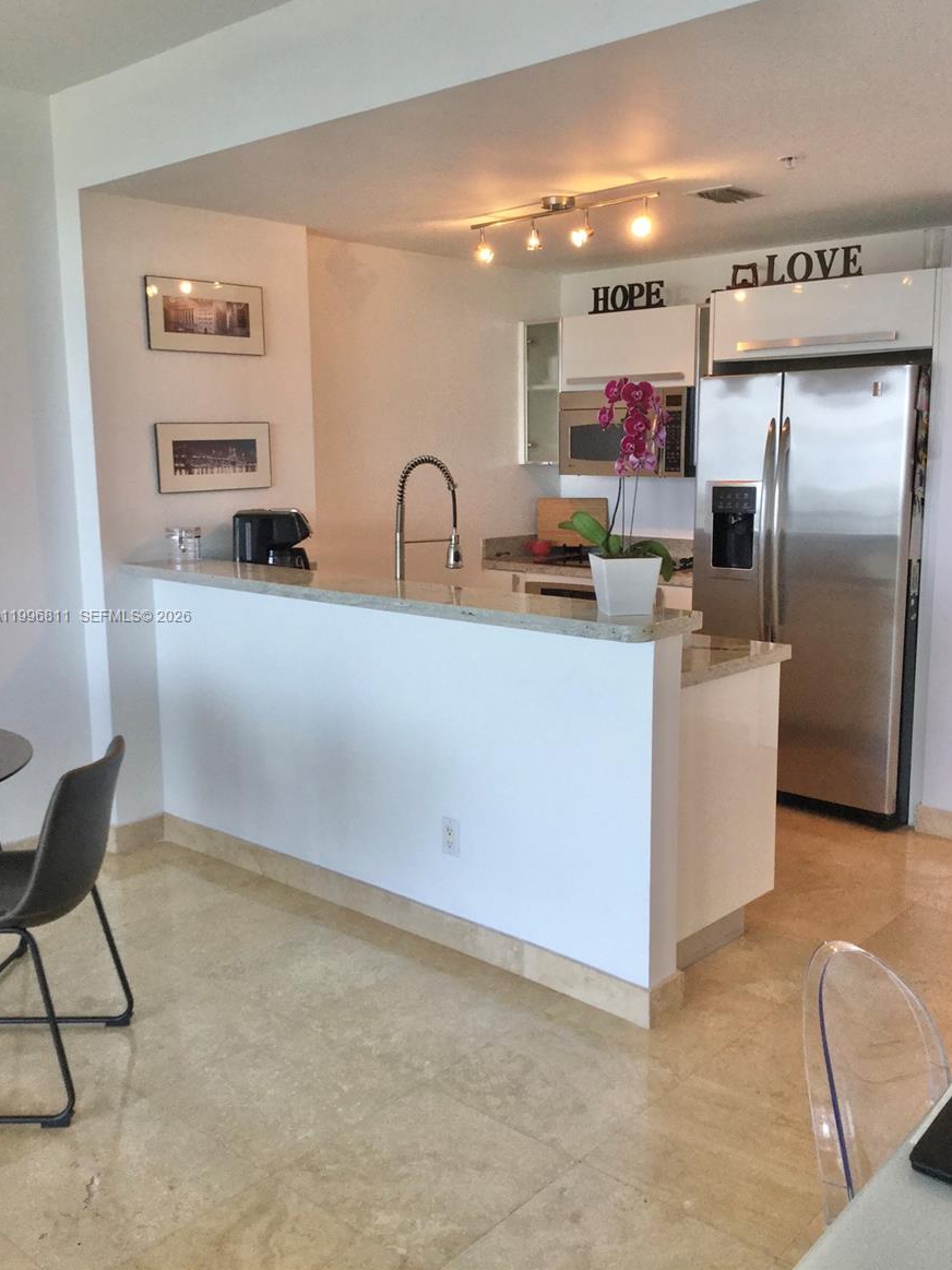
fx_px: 1174
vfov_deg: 56.8
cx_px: 479
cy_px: 617
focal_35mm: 32
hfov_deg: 44.2
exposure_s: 1/40
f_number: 2.4
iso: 25
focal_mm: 3.3
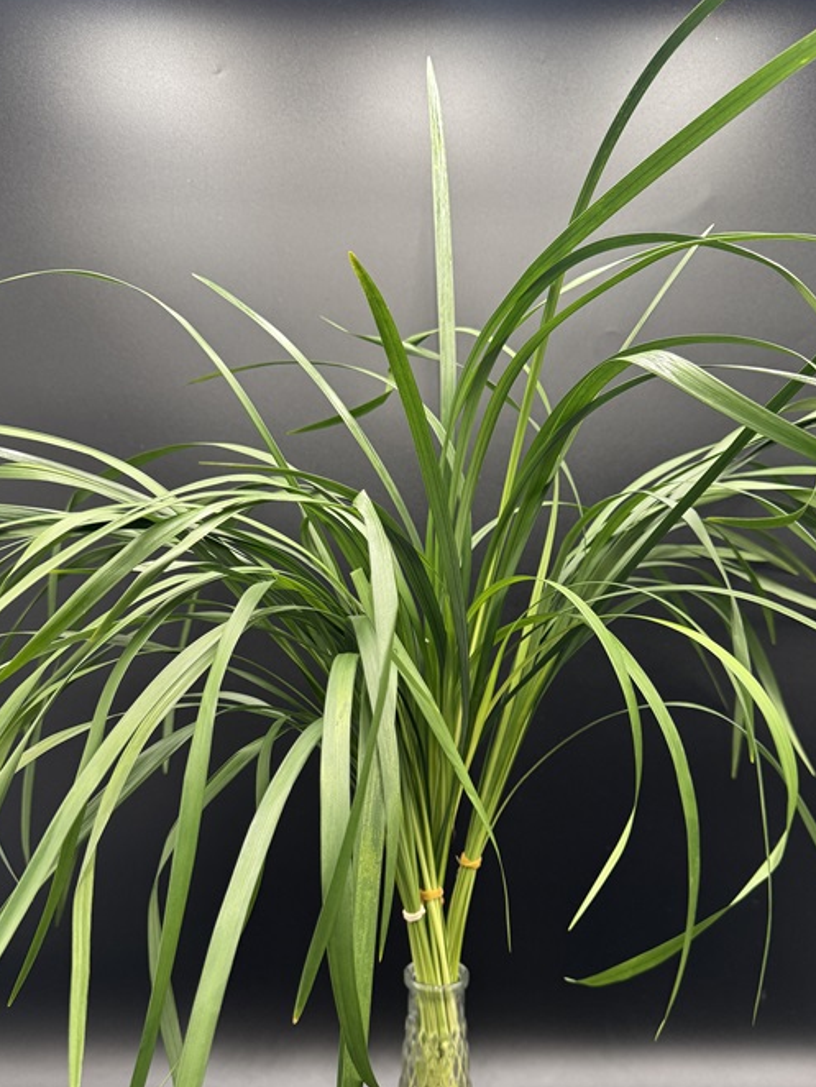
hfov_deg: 48.2
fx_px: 911
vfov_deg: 61.1
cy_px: 649
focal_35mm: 29
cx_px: 429
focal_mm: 6.76
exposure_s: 1/76
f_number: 1.78
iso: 200
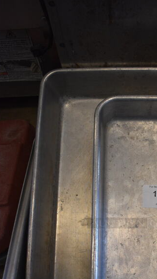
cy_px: 203
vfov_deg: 44.2
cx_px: 141
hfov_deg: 25.7
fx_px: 333
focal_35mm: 45
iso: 800
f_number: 3.5
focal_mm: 18
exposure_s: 1/160
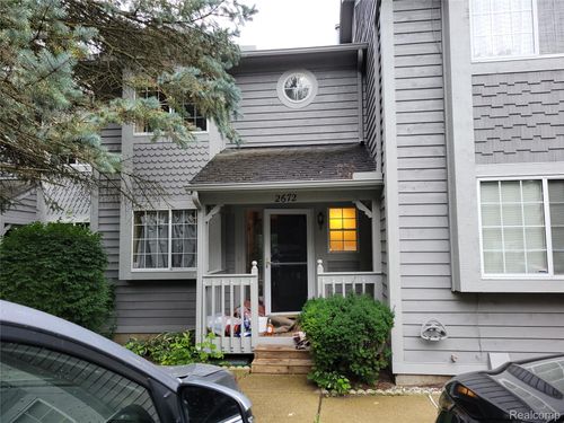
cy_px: 212
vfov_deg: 53.1
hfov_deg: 67.3
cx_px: 282
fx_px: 424
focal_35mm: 26
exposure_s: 1/158
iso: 40
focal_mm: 5.4
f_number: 1.8
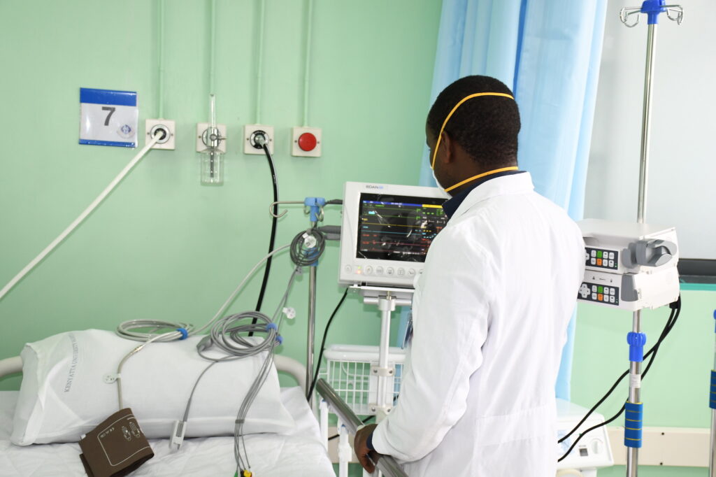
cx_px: 358
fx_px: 1133
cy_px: 238
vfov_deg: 23.8
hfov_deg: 35.1
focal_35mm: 57
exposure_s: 1/160
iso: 800
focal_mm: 38
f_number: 5
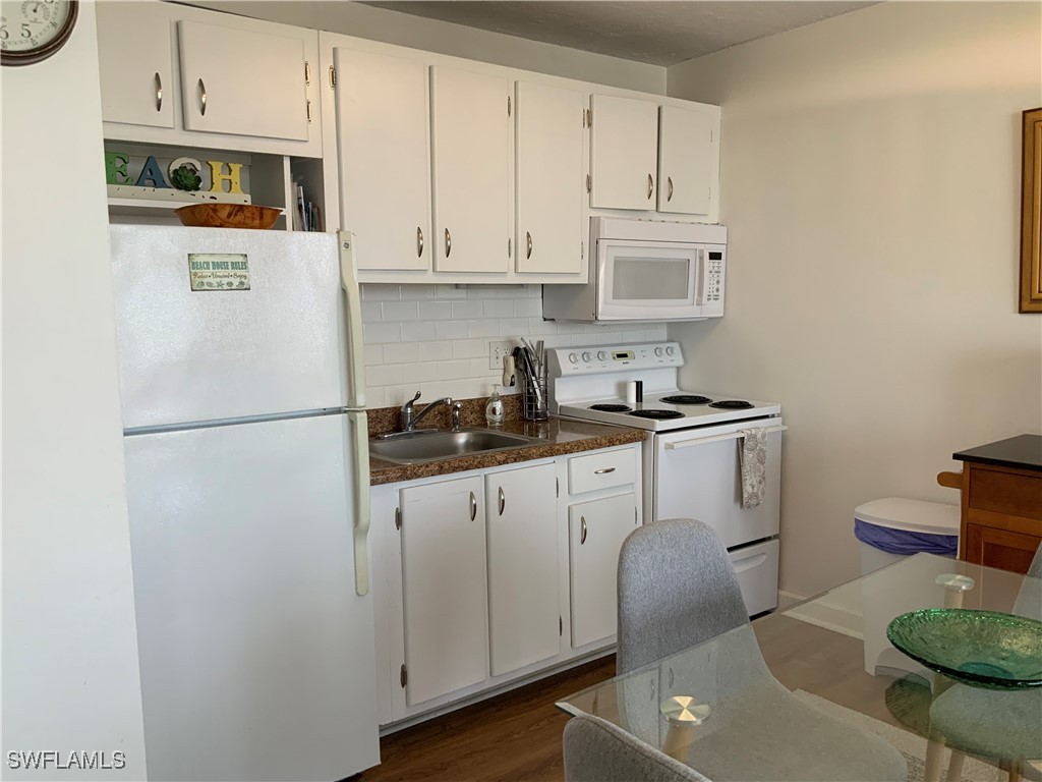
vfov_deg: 48.2
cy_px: 391
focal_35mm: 29
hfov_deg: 61.7
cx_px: 521
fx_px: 873
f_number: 1.8
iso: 50
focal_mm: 3
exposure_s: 1/120
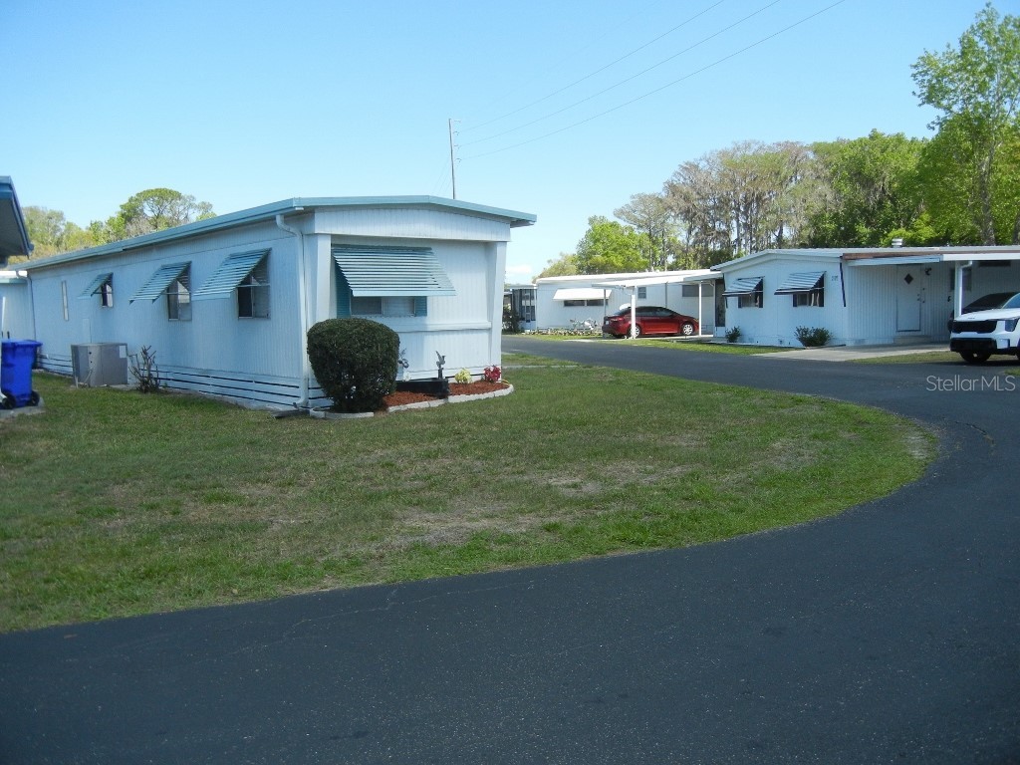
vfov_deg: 46.8
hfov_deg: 60.0
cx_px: 510
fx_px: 884
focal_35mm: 30
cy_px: 382
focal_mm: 5.4
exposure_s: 1/1100
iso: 230
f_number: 3.5
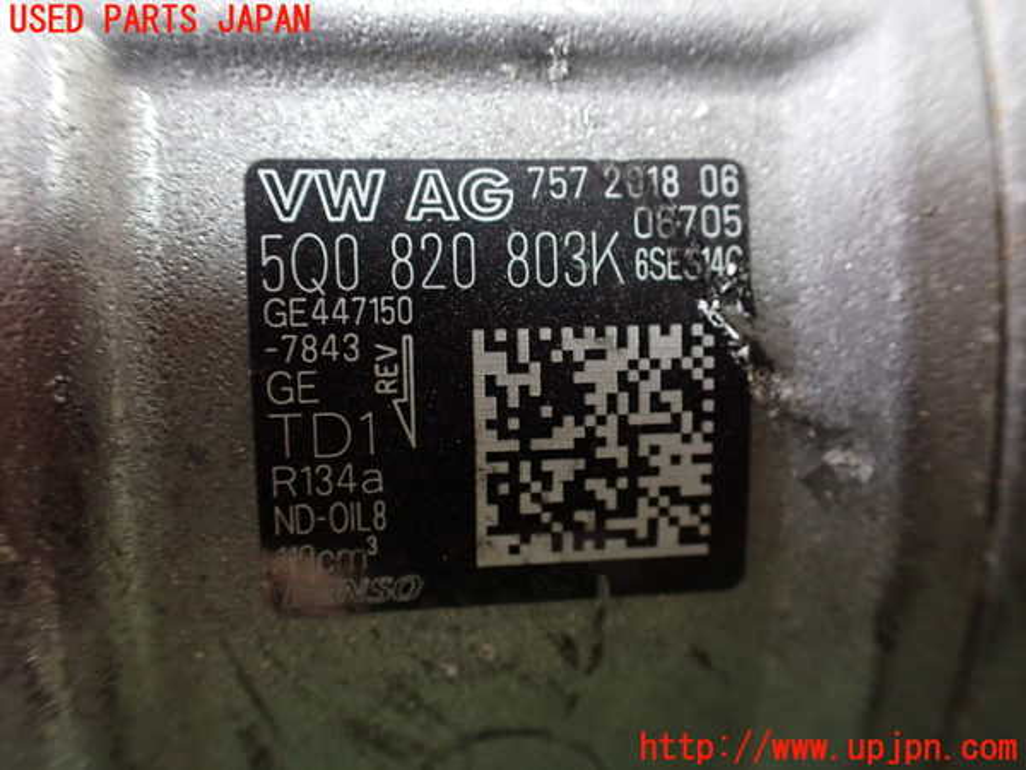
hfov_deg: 60.0
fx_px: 889
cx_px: 513
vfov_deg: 46.8
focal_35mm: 30
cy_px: 385
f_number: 2.3
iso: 800
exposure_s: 1/50
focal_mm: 5.4
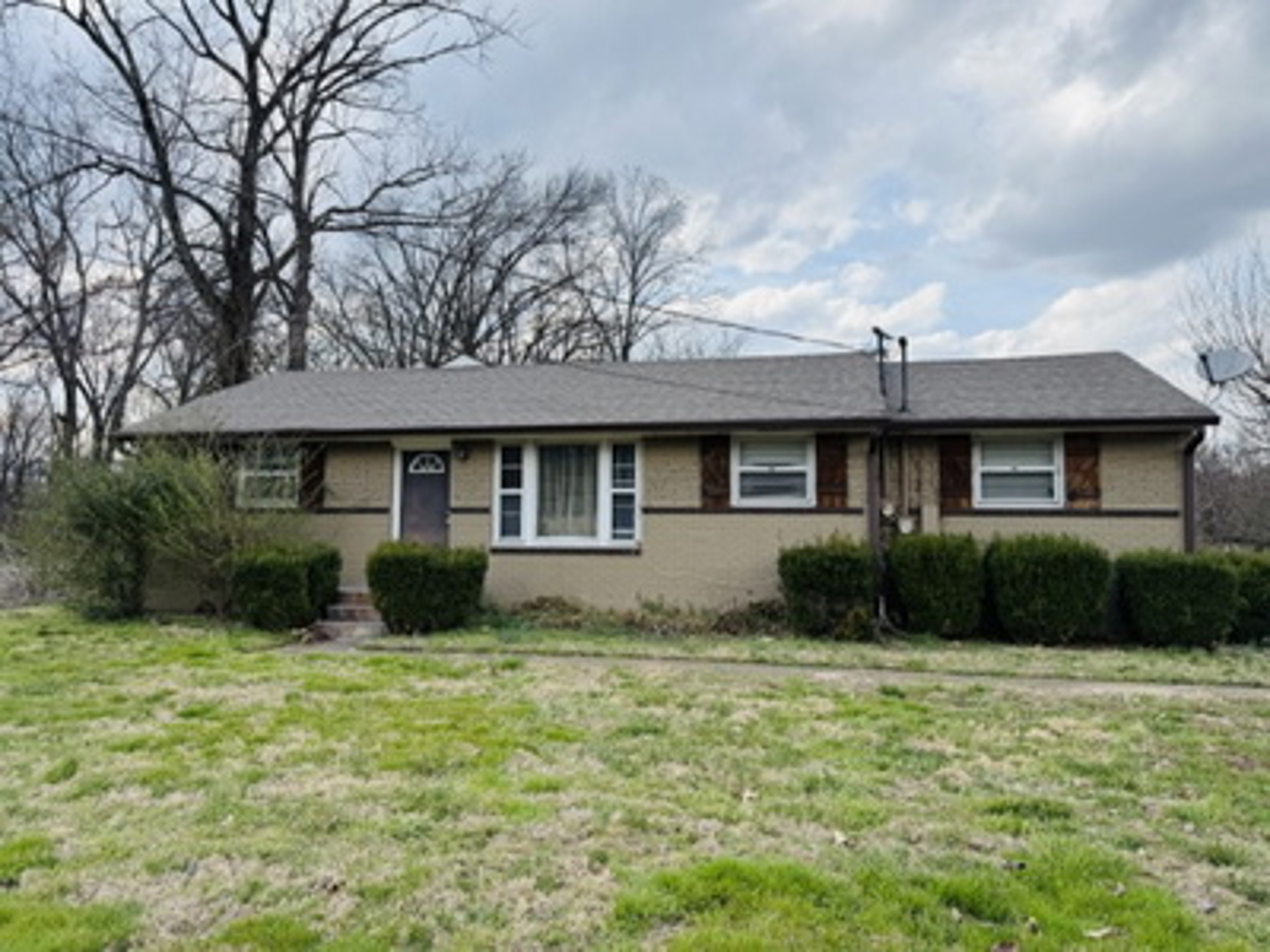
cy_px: 476
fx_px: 881
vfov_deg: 56.8
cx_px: 635
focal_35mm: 24
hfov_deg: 71.6
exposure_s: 1/2445
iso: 80
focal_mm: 6.76
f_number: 1.78
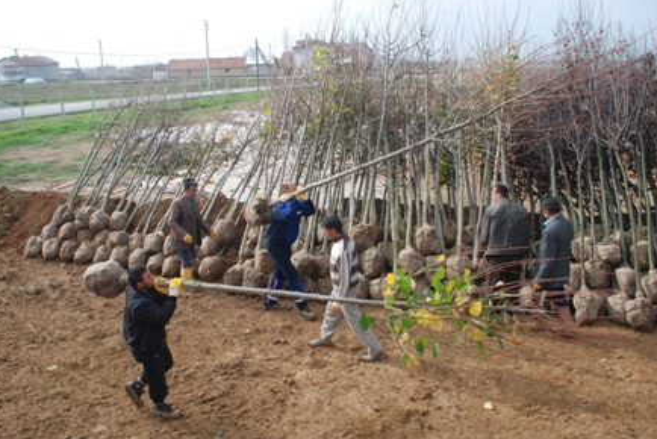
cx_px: 332
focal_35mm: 31
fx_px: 566
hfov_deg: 60.3
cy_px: 221
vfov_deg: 42.4
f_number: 6.3
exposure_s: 1/160
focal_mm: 20
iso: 100
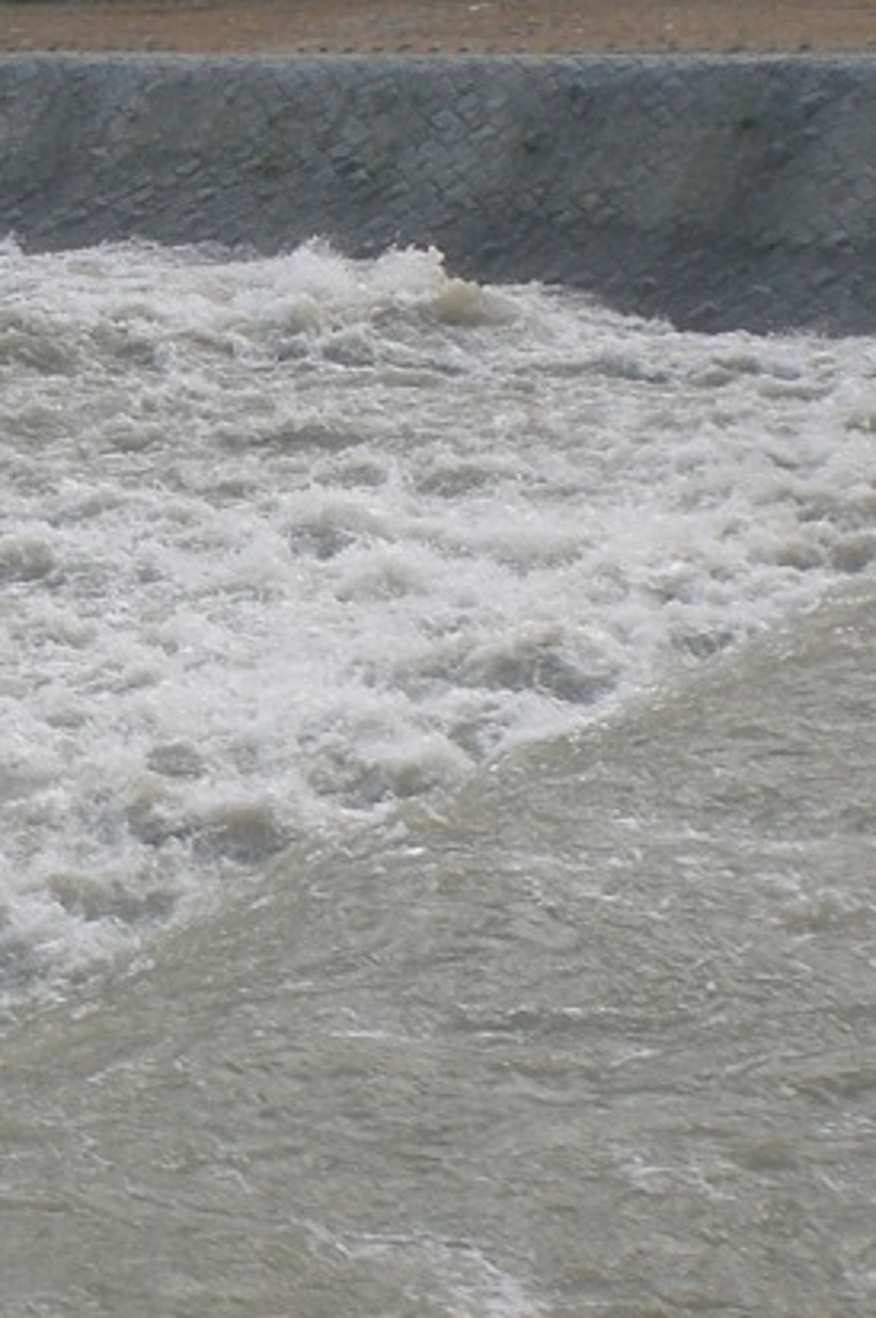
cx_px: 112
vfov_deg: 21.3
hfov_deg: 14.1
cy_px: 685
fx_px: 3510
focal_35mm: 96
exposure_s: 1/250
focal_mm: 6.3
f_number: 4.4
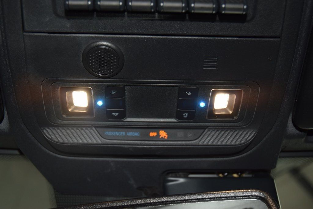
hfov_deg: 45.0
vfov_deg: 30.9
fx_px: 378
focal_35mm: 44
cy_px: 104
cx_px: 156
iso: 720
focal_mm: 29
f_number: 3.8
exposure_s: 1/100
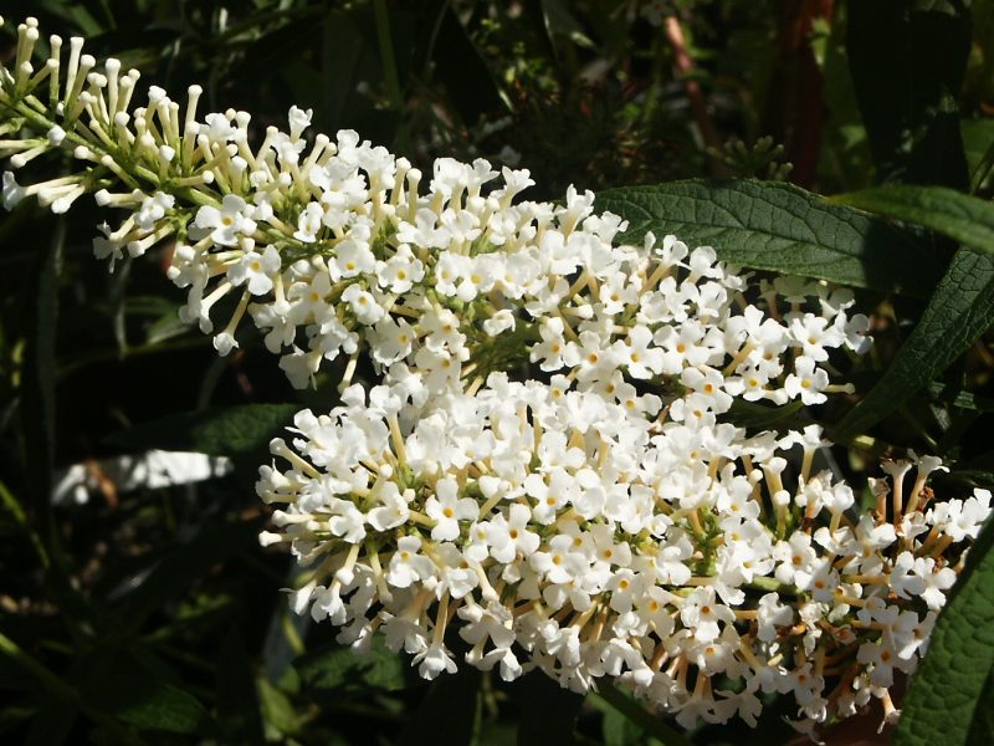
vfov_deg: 18.9
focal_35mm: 78
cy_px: 373
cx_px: 497
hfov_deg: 25.0
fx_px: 2240
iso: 64
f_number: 8
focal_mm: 15.56
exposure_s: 1/350
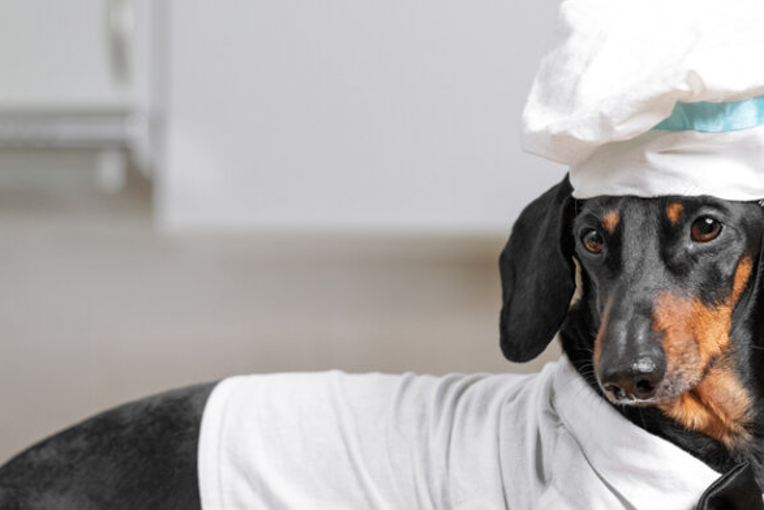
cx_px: 546
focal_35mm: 133
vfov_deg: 10.3
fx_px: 2823
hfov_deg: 15.4
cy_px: 343
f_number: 4
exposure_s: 1/125
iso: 320
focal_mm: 65
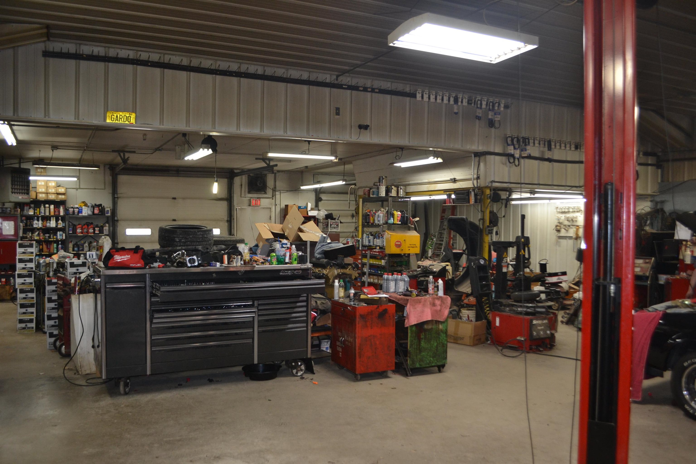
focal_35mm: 30
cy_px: 232
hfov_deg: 61.9
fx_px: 580
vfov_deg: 43.6
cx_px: 348
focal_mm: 20
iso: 560
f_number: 3.8
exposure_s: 1/60
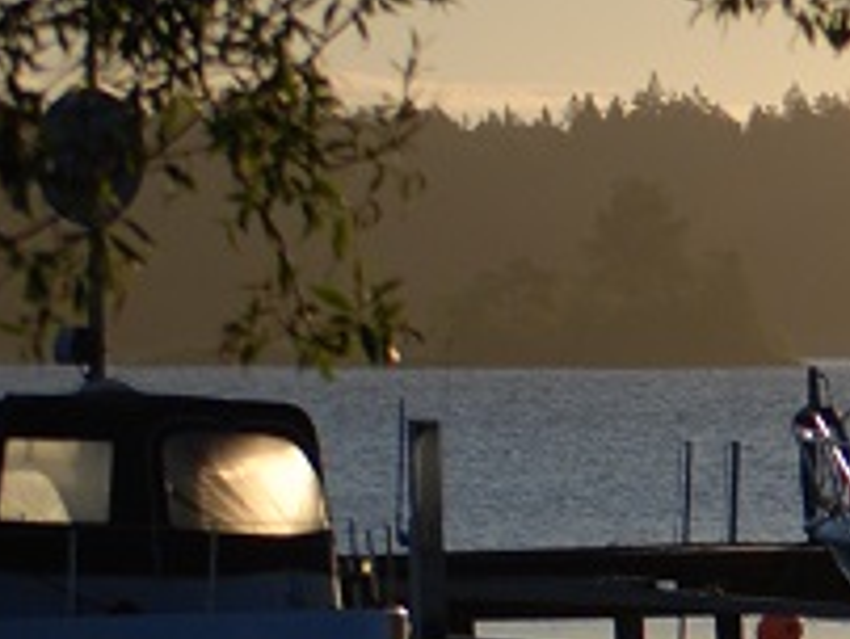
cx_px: 2340
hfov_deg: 4.1
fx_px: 11576
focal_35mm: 471
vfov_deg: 3.2
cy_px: 465
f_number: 4
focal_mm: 55
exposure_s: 1/1600
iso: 100
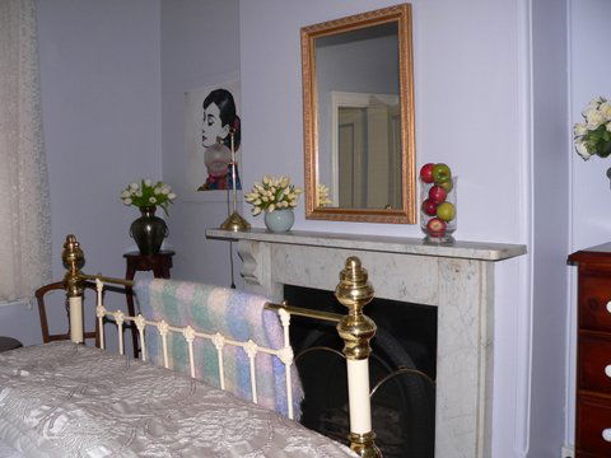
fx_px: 635
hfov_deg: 51.4
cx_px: 306
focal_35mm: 36
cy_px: 229
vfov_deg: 39.7
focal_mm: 6
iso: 100
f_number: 2.8
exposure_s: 1/60
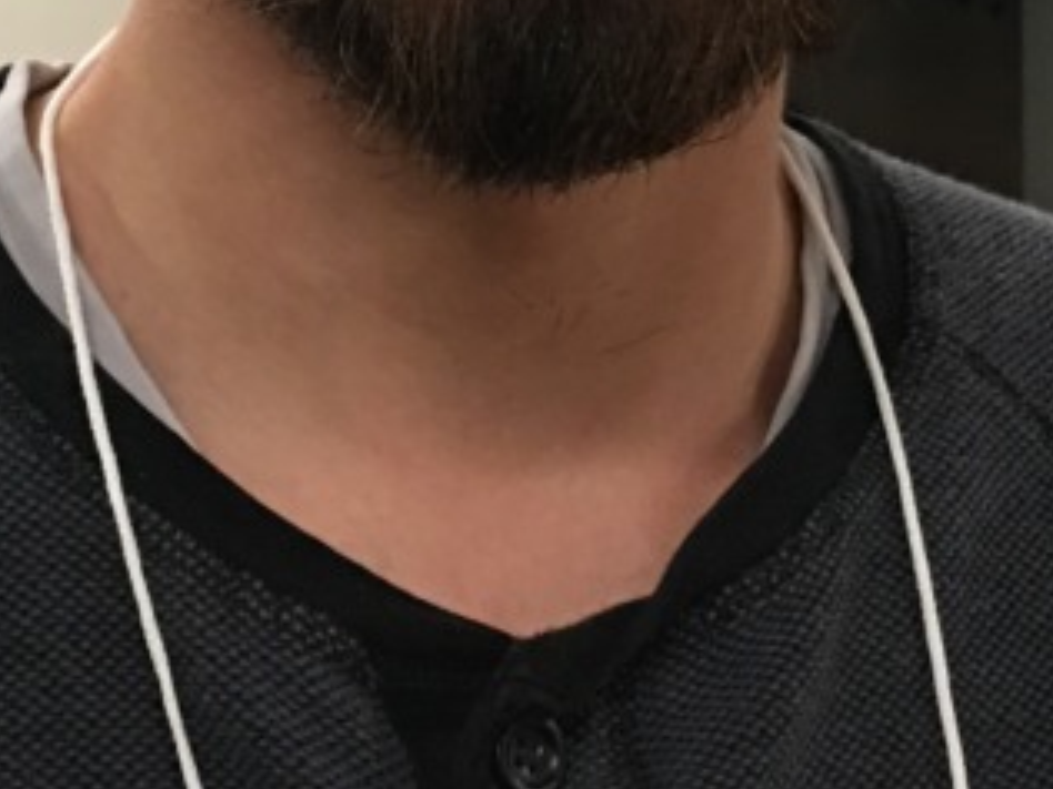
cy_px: -107
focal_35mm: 110
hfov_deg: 17.9
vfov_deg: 13.2
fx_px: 3346
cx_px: 517
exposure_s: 1/15
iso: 80
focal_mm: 4.15
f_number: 2.2
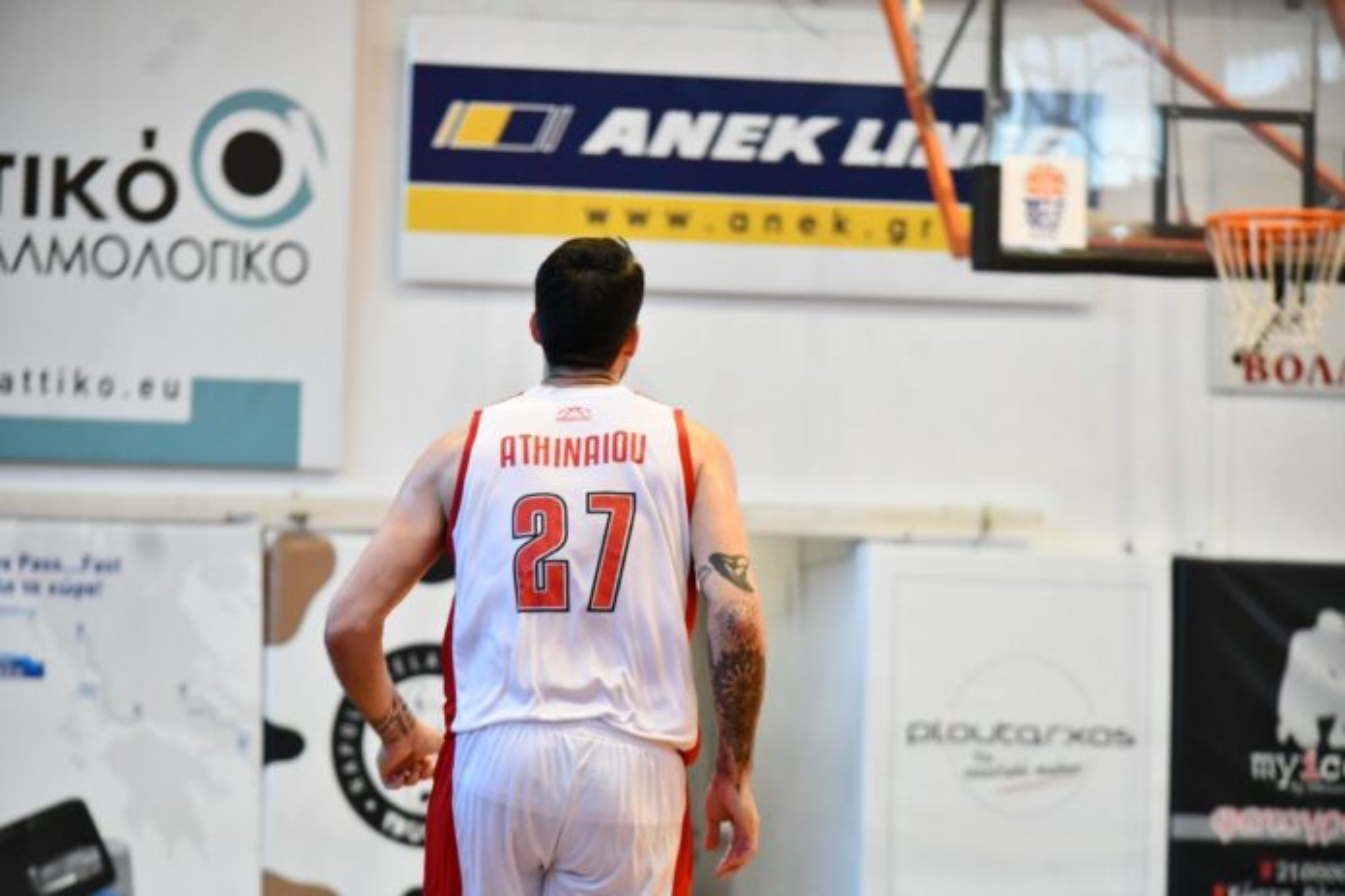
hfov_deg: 11.8
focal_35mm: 174
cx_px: 672
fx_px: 6500
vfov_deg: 7.9
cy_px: 448
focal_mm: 116
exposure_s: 1/400
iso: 4000
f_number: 4.8
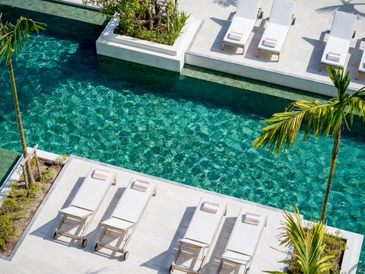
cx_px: 182
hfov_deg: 27.4
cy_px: 137
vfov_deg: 20.7
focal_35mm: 71
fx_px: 749
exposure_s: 1/2000
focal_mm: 90
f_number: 4.5
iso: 100
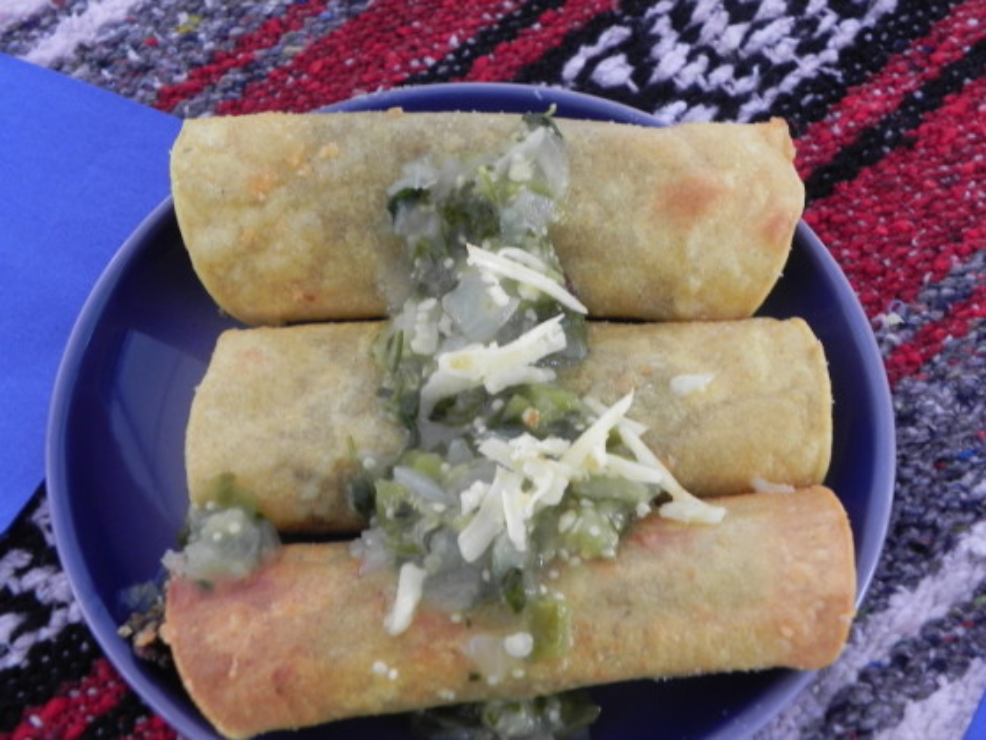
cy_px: 370
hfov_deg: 33.2
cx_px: 493
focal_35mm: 58
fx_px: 1652
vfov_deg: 25.2
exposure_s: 1/38
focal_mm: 10.3
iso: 160
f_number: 3.5
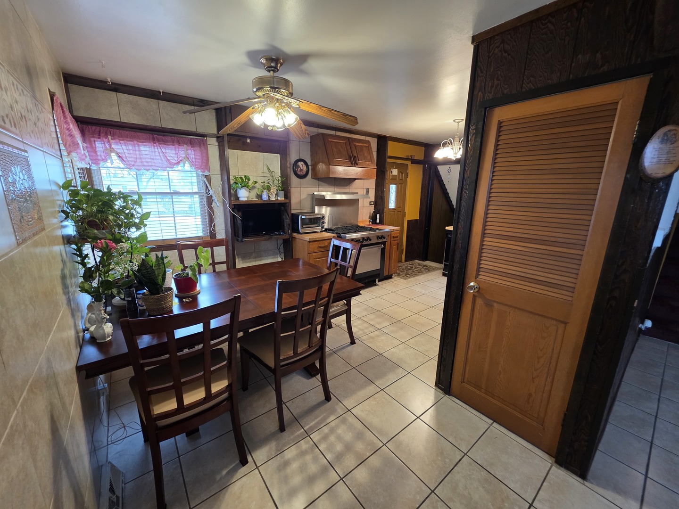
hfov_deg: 106.2
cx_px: 340
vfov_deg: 89.9
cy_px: 254
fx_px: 255
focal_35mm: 13
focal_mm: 2.2
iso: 160
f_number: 1.9
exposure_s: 1/60
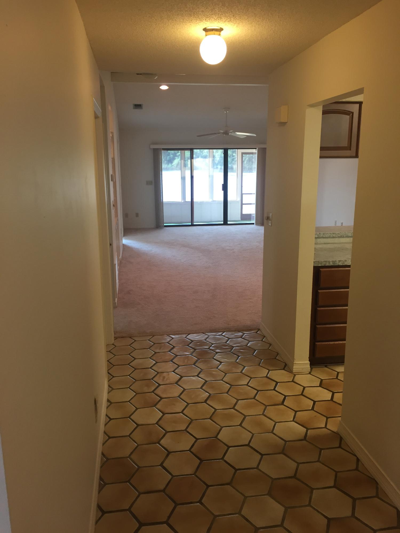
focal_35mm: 29
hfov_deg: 48.2
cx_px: 200
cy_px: 266
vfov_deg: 61.7
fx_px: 447
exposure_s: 1/30
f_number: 2.2
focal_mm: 4.15
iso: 64
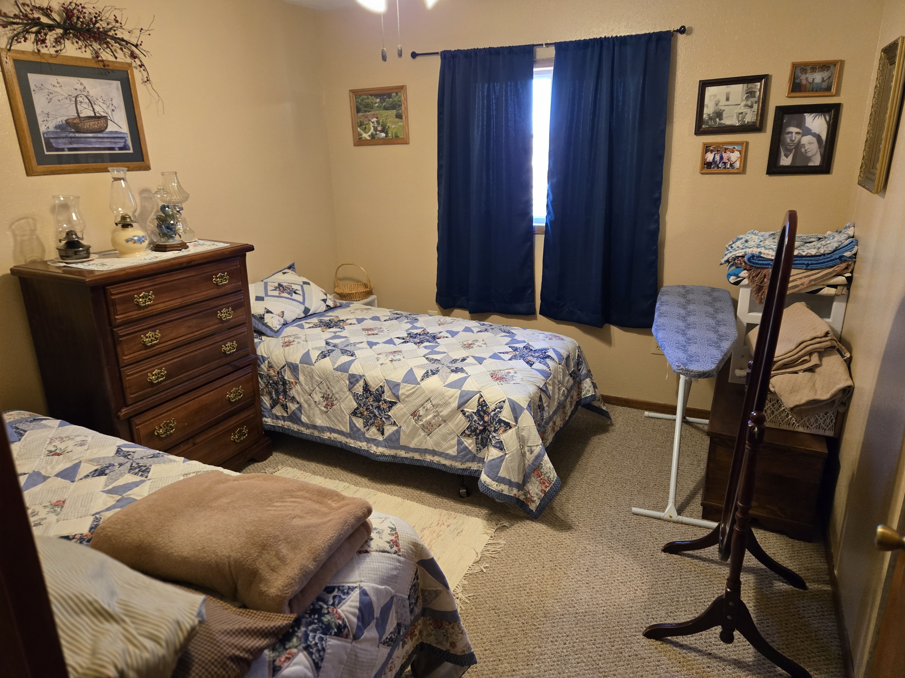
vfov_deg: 58.9
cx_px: 452
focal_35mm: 23
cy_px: 339
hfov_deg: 73.9
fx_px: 601
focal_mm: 5.4
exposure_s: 1/120
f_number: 1.8
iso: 500
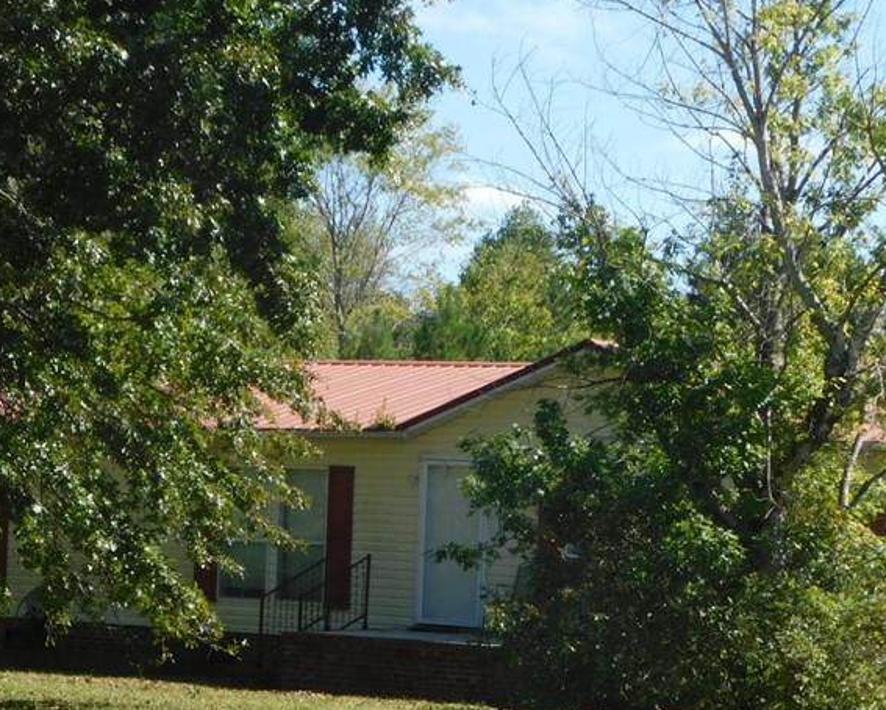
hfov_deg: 18.4
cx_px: 569
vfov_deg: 14.8
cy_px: 464
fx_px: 2728
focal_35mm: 104
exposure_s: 1/500
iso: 125
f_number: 4
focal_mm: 10.4
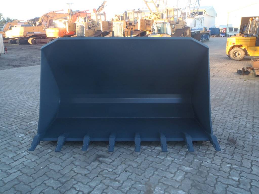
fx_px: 209
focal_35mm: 28
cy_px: 97
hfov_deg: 63.4
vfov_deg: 49.7
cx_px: 130
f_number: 3.5
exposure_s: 1/60
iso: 100
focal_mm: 5
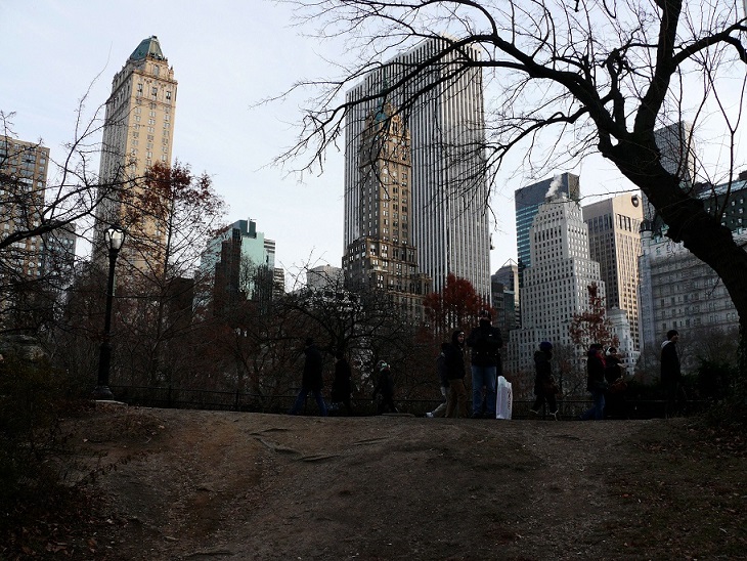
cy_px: 280
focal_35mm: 35
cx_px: 374
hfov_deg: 52.6
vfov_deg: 40.7
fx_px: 756
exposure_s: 1/200
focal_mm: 7.4
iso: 100
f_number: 4
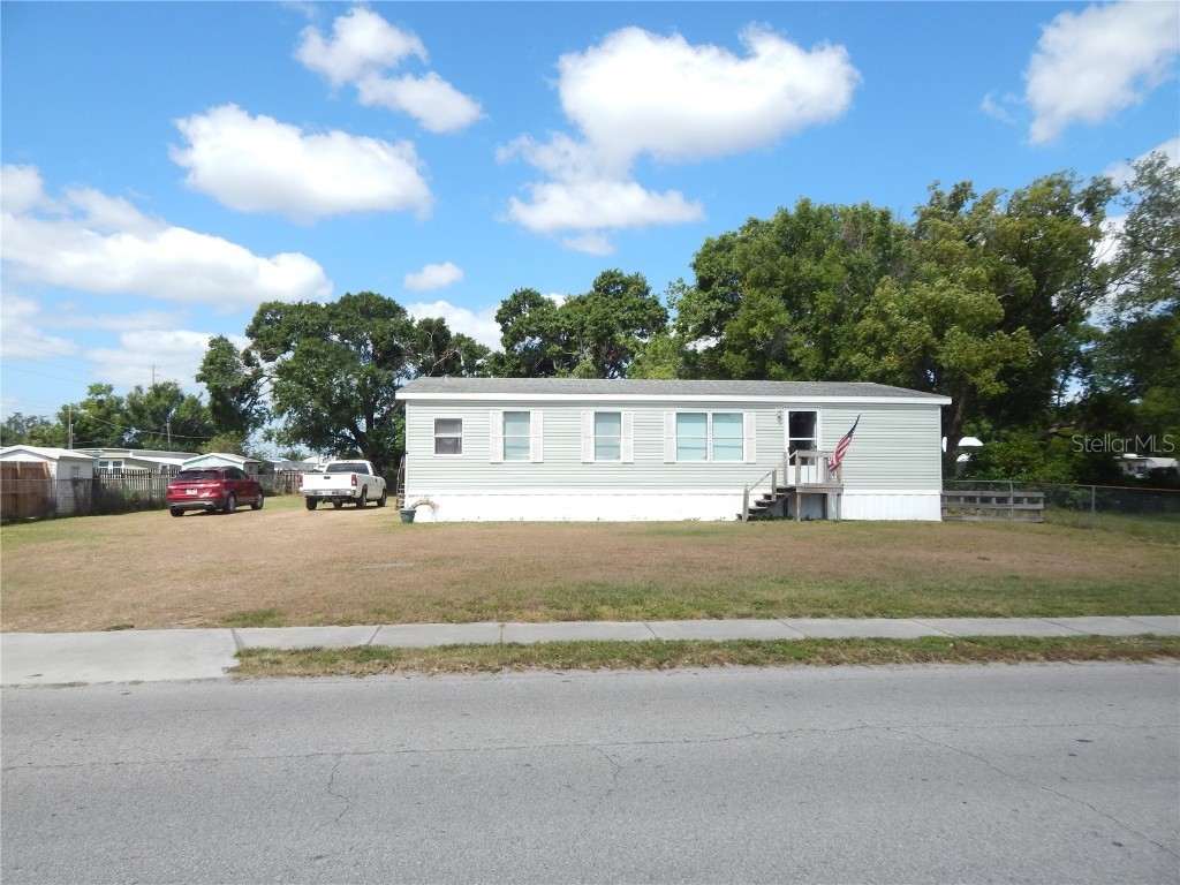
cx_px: 590
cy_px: 442
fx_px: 784
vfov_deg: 58.9
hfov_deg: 73.9
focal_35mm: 23
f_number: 3
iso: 125
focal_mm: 4
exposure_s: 1/1500
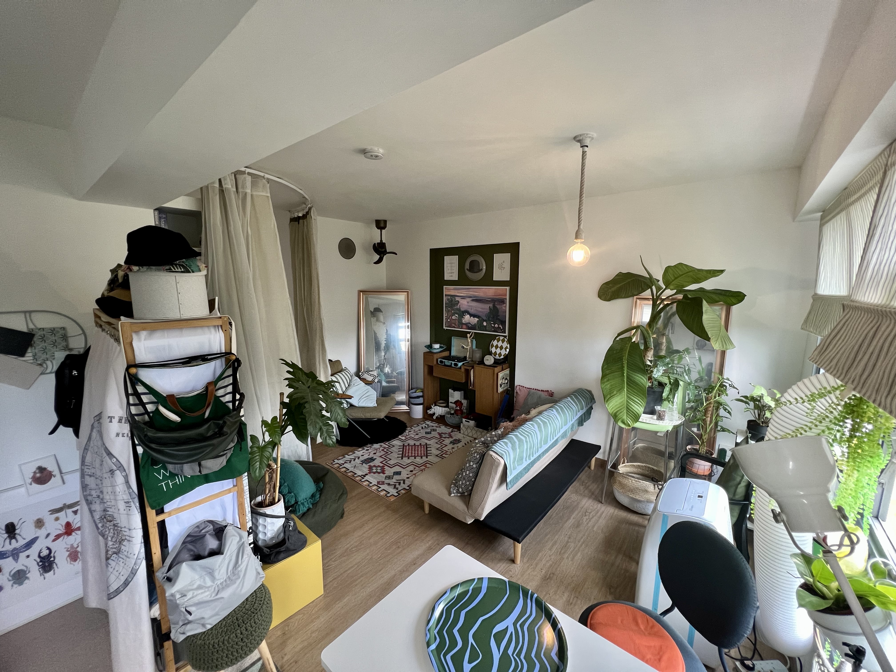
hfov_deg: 106.2
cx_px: 448
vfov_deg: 89.9
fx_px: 336
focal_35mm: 13
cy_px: 336
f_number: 1.8
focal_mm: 1.57
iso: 160
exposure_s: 1/50
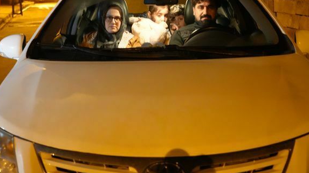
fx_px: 500
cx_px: 147
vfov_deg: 19.5
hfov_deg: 34.4
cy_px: 38
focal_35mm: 61
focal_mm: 44
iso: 12800
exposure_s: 1/20
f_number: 4
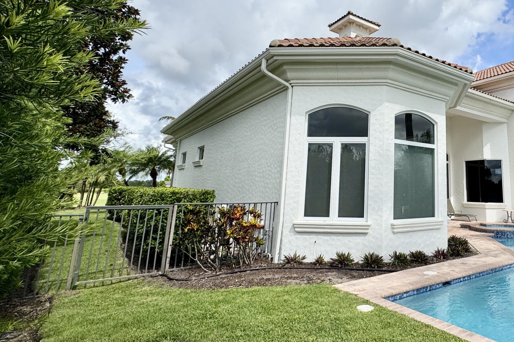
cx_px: 392
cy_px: 123
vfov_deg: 52.4
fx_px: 343
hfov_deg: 68.4
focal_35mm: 24
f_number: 2.2
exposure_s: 1/2208
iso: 40
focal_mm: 2.22
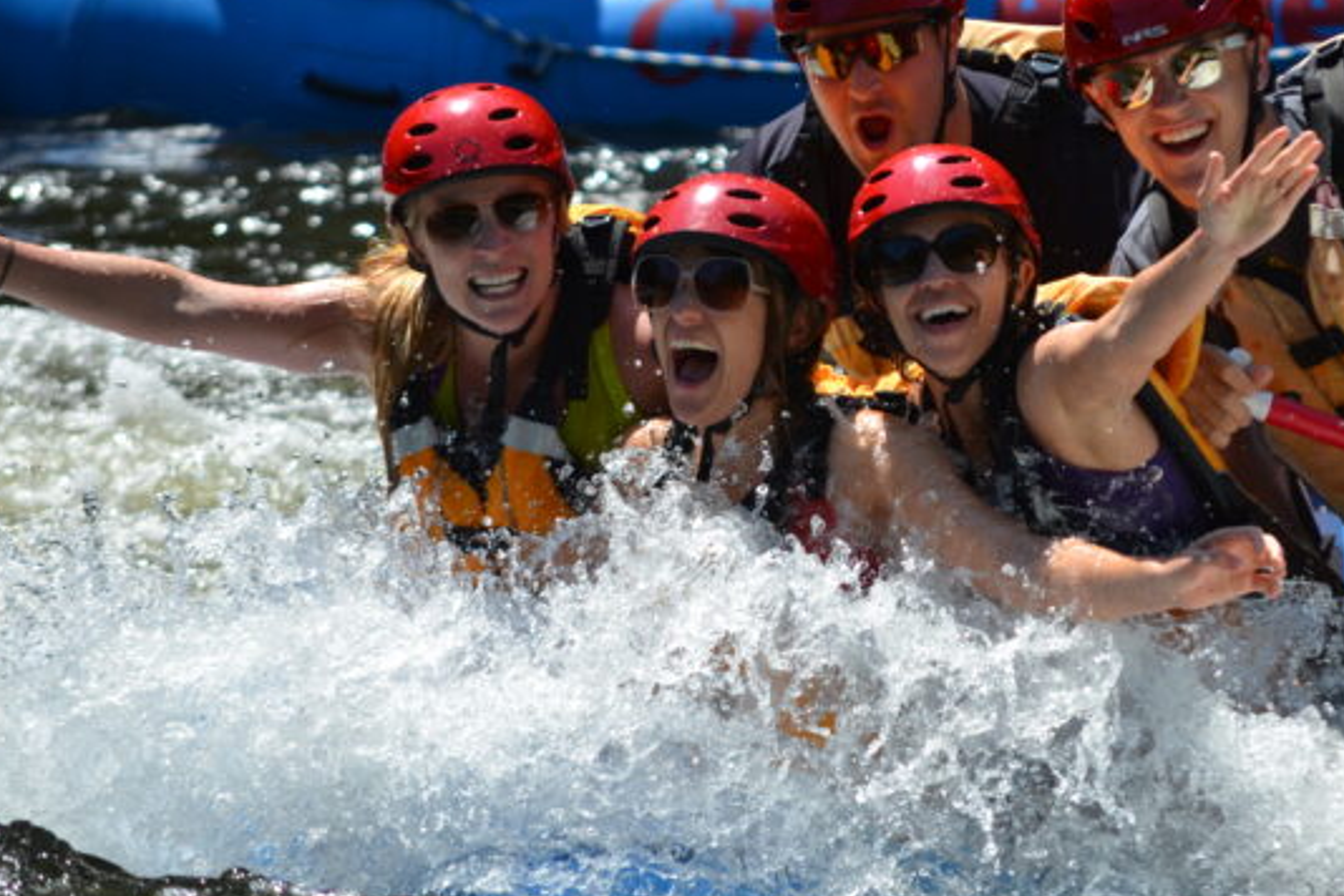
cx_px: 891
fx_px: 15268
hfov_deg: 5.0
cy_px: 321
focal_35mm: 409
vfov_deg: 3.4
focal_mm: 190
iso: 400
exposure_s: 1/1600
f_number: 6.3
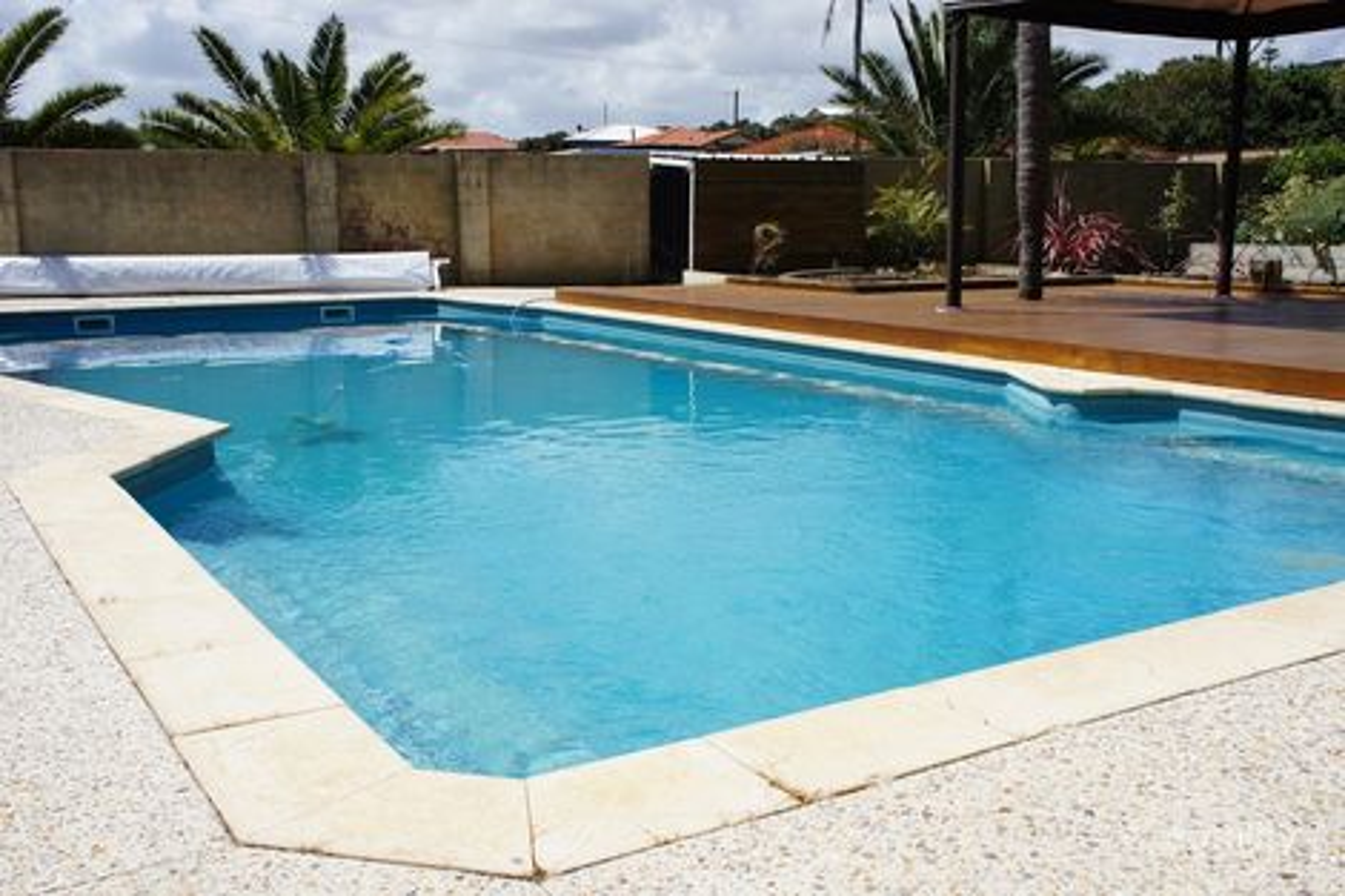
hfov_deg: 55.1
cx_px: 672
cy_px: 448
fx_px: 1288
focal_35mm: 34
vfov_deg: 38.3
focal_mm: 23
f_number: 11
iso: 200
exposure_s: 1/320
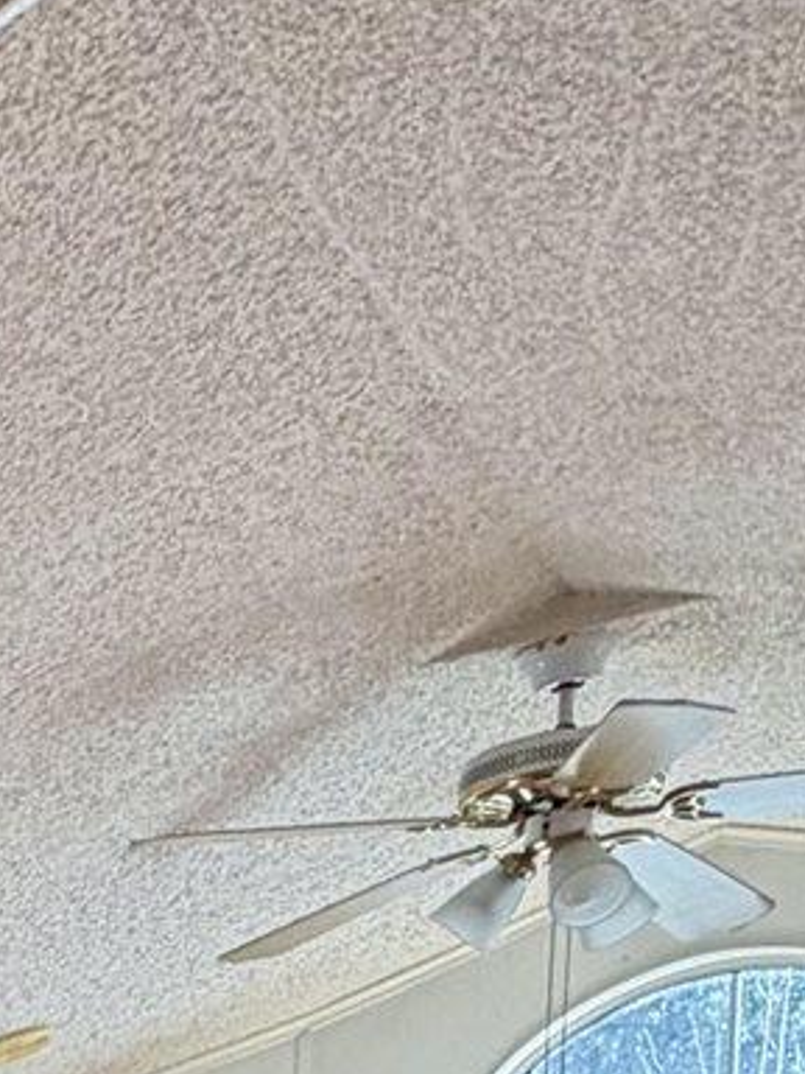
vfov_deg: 18.3
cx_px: -1051
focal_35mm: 84
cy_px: 1935
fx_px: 2605
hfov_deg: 13.5
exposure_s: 1/120
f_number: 2.2
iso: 160
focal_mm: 2.22
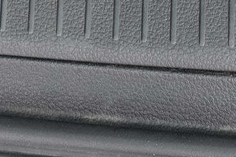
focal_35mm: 278
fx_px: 1823
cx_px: 61
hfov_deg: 7.4
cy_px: -6
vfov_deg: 4.9
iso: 500
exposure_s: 1/80
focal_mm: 98
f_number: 4.5
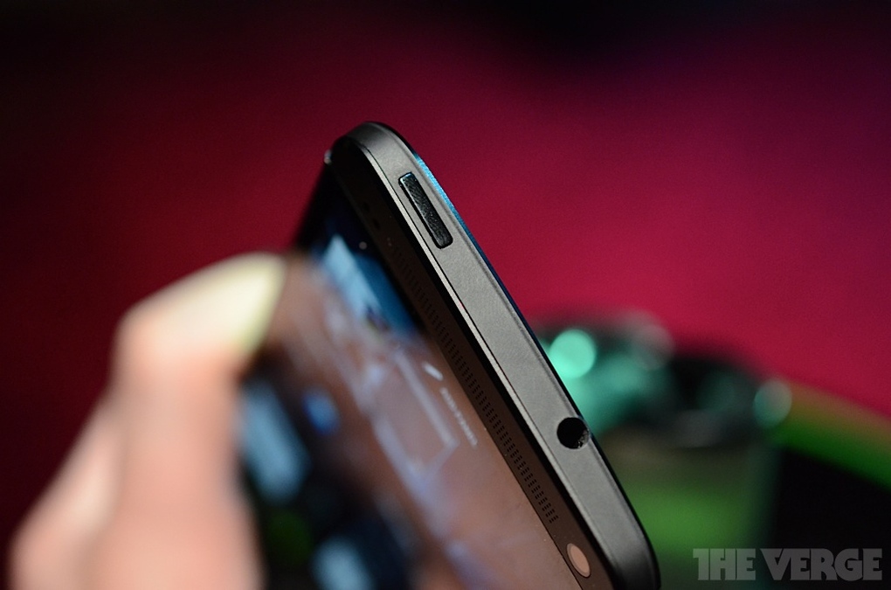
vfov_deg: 22.5
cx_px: 446
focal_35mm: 60
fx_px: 1482
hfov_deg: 33.5
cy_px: 295
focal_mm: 40
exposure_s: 1/320
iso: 1800
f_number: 3.2
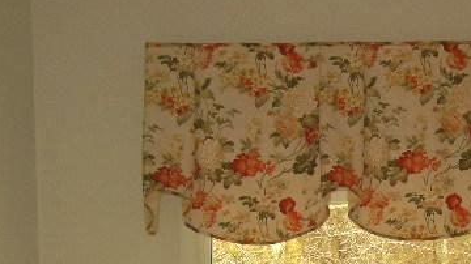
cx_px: 412
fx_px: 1161
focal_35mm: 93
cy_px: 452
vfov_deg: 12.1
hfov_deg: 22.5
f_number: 3.5
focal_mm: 5.4
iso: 160
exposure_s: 1/110
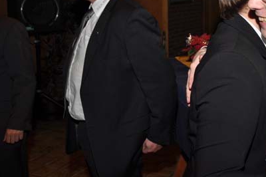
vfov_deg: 24.3
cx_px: 254
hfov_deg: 34.2
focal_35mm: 54
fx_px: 399
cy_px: 18
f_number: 4
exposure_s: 1/60
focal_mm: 18
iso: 200
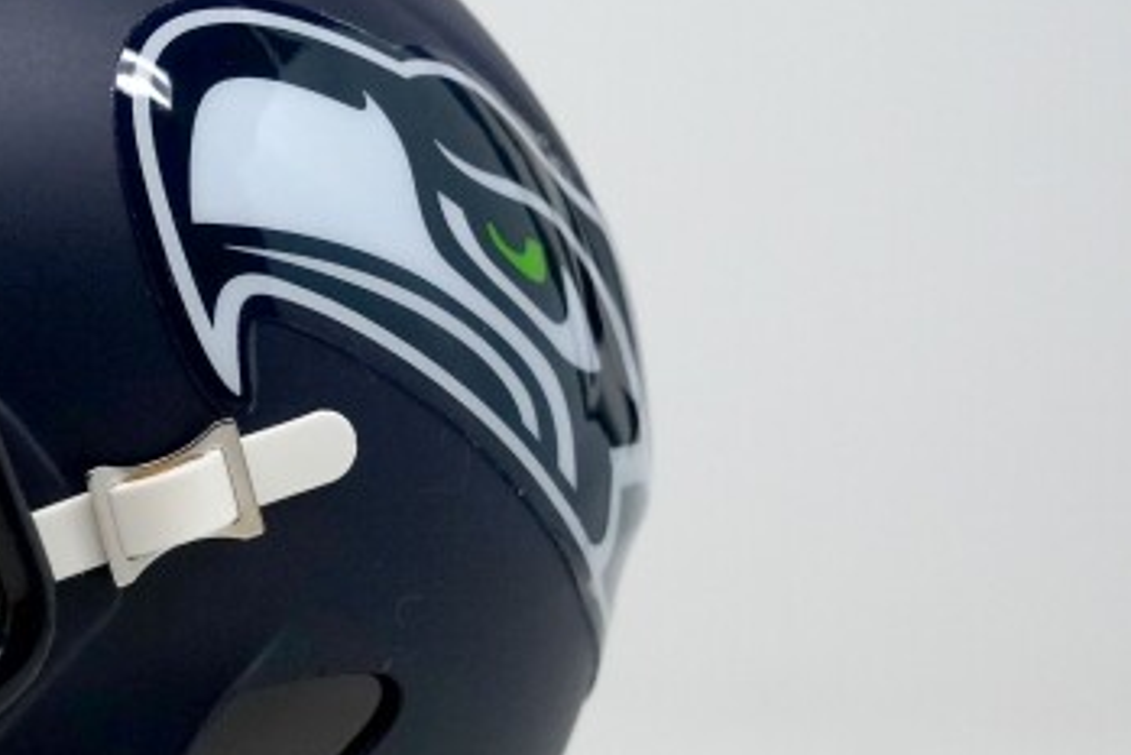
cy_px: 471
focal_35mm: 213
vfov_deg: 6.5
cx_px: -1244
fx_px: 6694
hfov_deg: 9.0
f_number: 4.5
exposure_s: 1/500
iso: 1000
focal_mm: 50
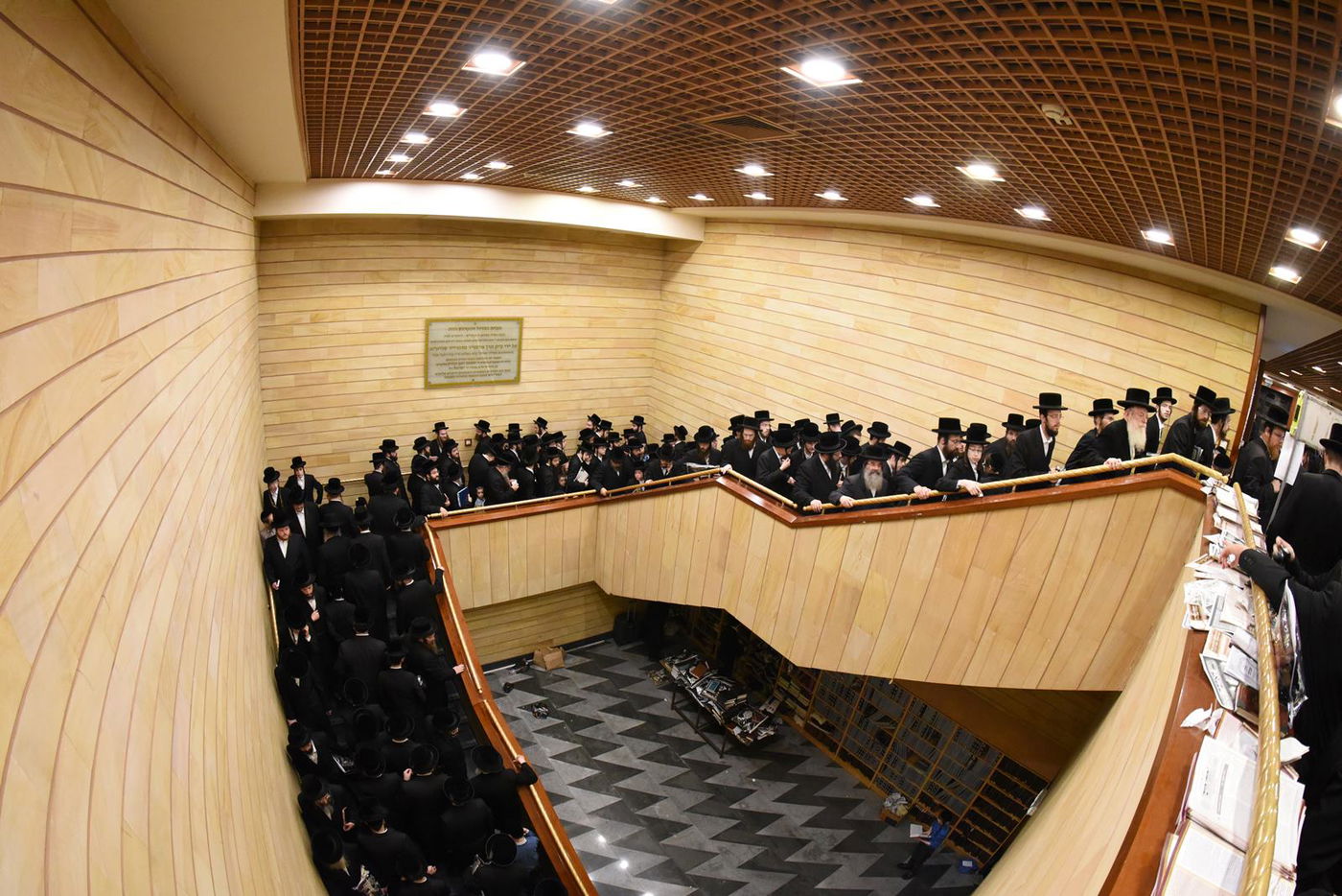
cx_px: 671
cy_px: 448
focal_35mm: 15
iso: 5000
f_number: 4.5
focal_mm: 15
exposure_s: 1/100
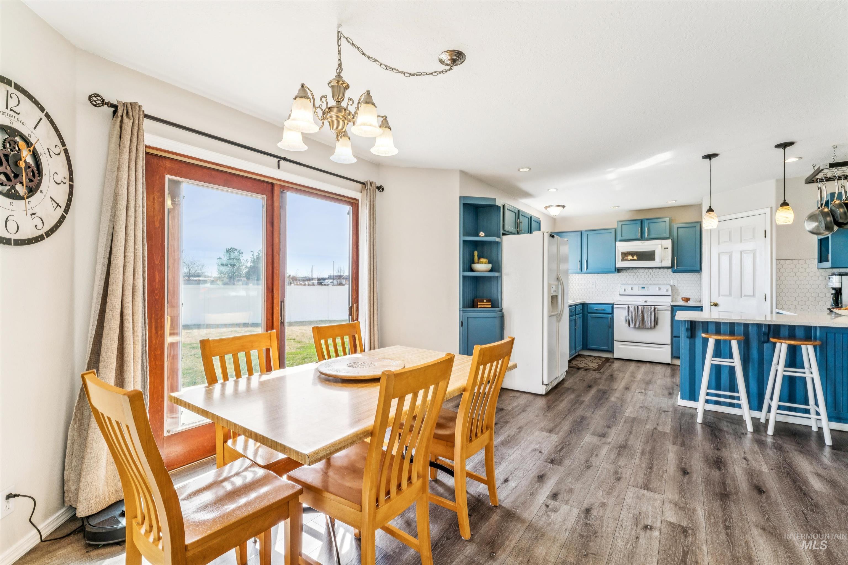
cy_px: 282
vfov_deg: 74.1
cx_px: 424
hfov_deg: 97.1
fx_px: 375
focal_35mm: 16
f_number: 13
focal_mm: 15.9
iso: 400
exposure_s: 1/60
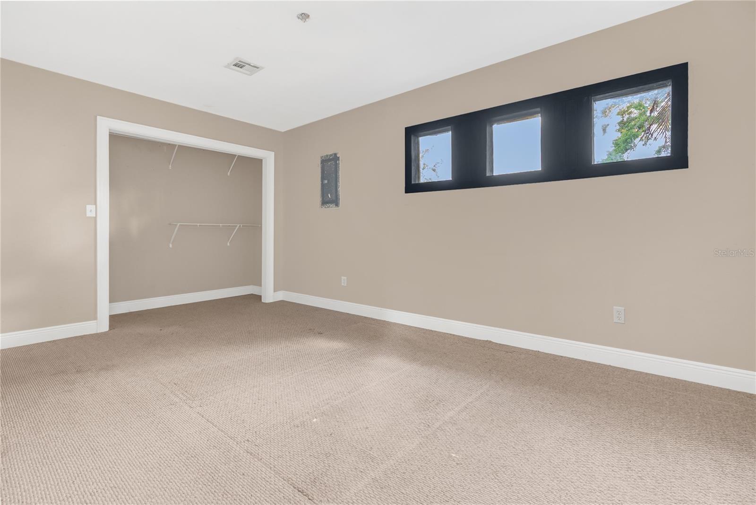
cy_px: 252
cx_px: 378
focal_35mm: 16
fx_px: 336
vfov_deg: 73.8
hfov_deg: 96.7
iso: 1250
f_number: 7.1
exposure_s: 1/5
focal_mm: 16
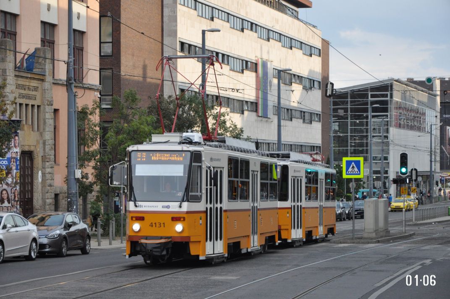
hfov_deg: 18.2
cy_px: 150
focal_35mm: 112
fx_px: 1405
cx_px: 225
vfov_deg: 12.1
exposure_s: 1/500
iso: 1400
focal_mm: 75
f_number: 5.3
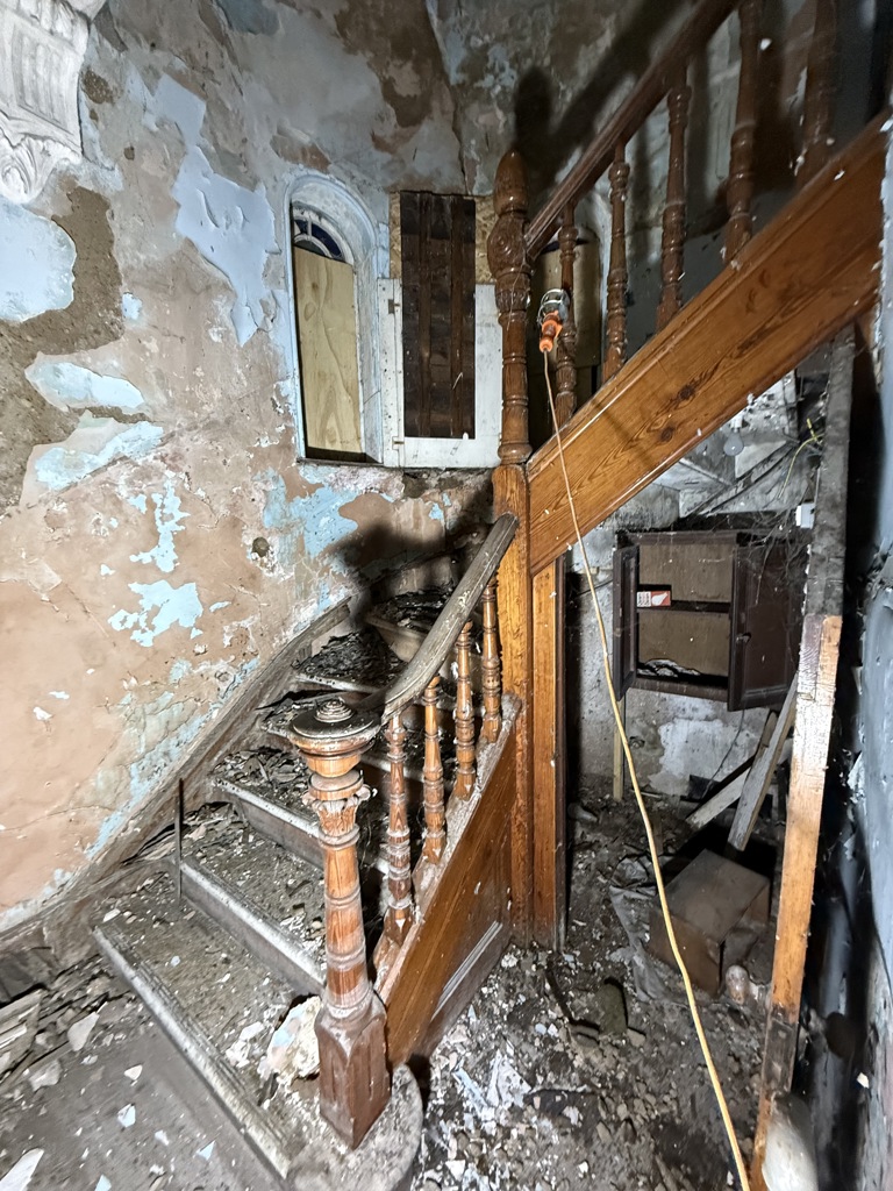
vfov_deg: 102.1
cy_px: 596
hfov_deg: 85.7
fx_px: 482
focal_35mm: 14
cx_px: 446
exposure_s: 1/60
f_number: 2.2
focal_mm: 2.22
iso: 800
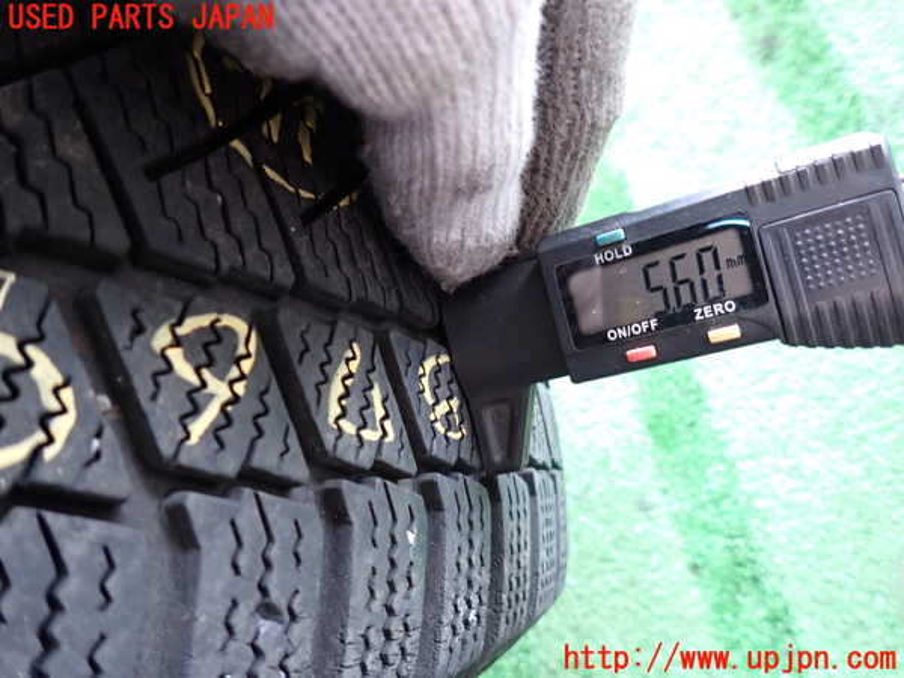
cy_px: 339
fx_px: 653
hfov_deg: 69.4
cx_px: 452
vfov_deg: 54.9
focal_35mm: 25
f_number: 2
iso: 250
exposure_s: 1/30
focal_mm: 4.5
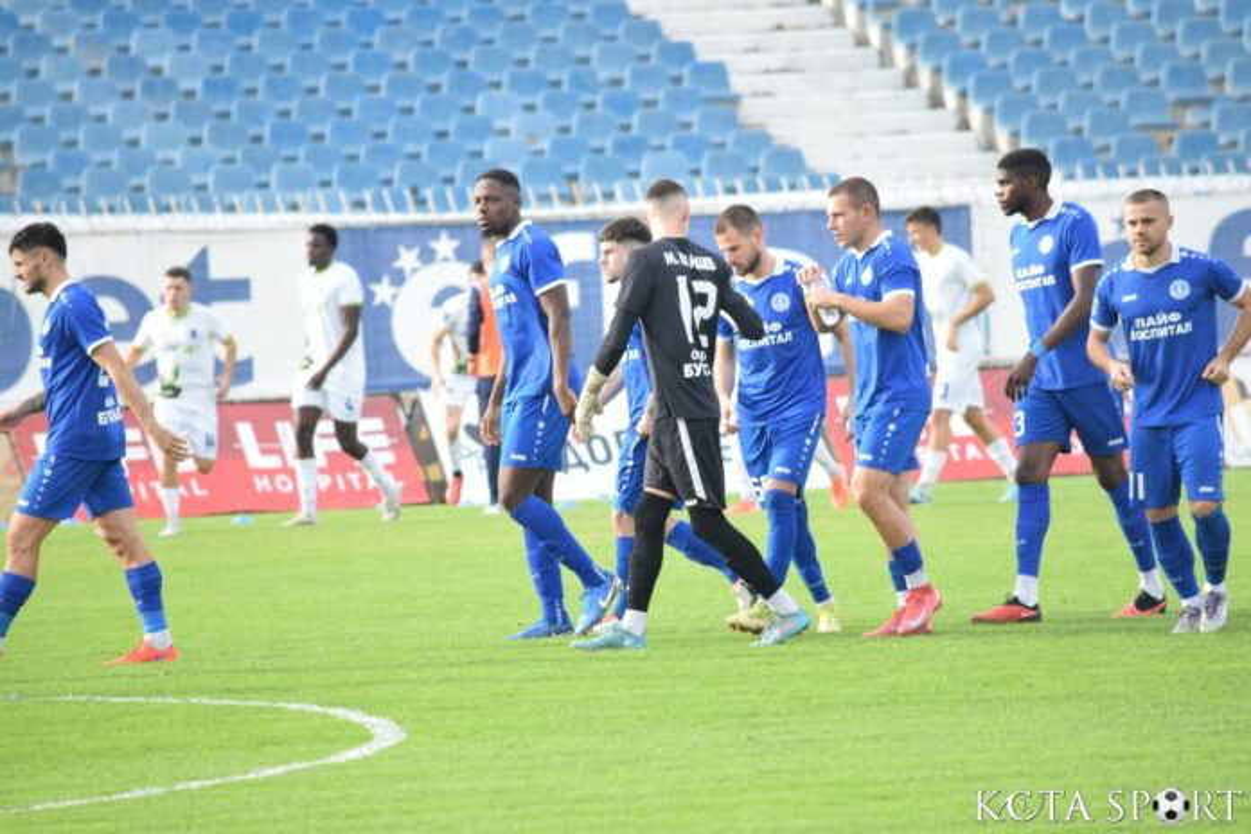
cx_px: 626
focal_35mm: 360
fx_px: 12509
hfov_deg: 5.7
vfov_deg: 3.8
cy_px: 417
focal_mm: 240
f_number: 5.3
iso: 1600
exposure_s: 1/1000
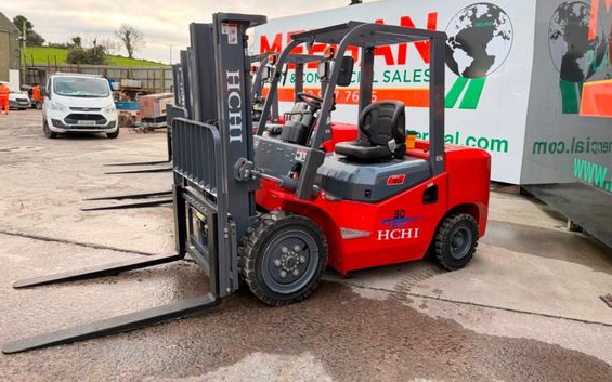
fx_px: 450
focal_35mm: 27
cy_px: 154
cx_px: 296
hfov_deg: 68.4
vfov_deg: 45.8
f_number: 1.78
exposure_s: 1/206
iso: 125
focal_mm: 6.76
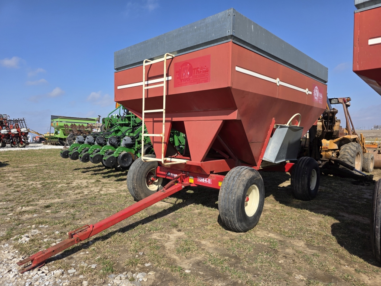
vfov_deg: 58.9
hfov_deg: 73.9
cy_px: 143
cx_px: 190
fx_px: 253
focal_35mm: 23
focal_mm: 6.3
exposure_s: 1/6355
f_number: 1.7
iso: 80
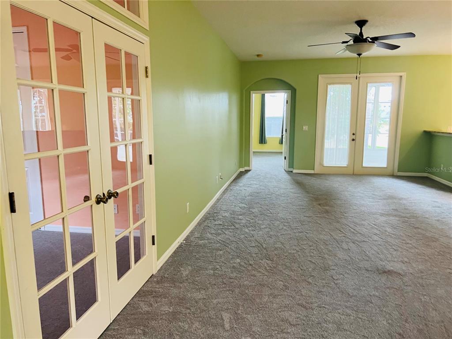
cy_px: 170
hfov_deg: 67.3
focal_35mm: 26
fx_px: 339
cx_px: 226
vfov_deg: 53.1
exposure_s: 1/60
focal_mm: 5.7
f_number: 1.5
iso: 200
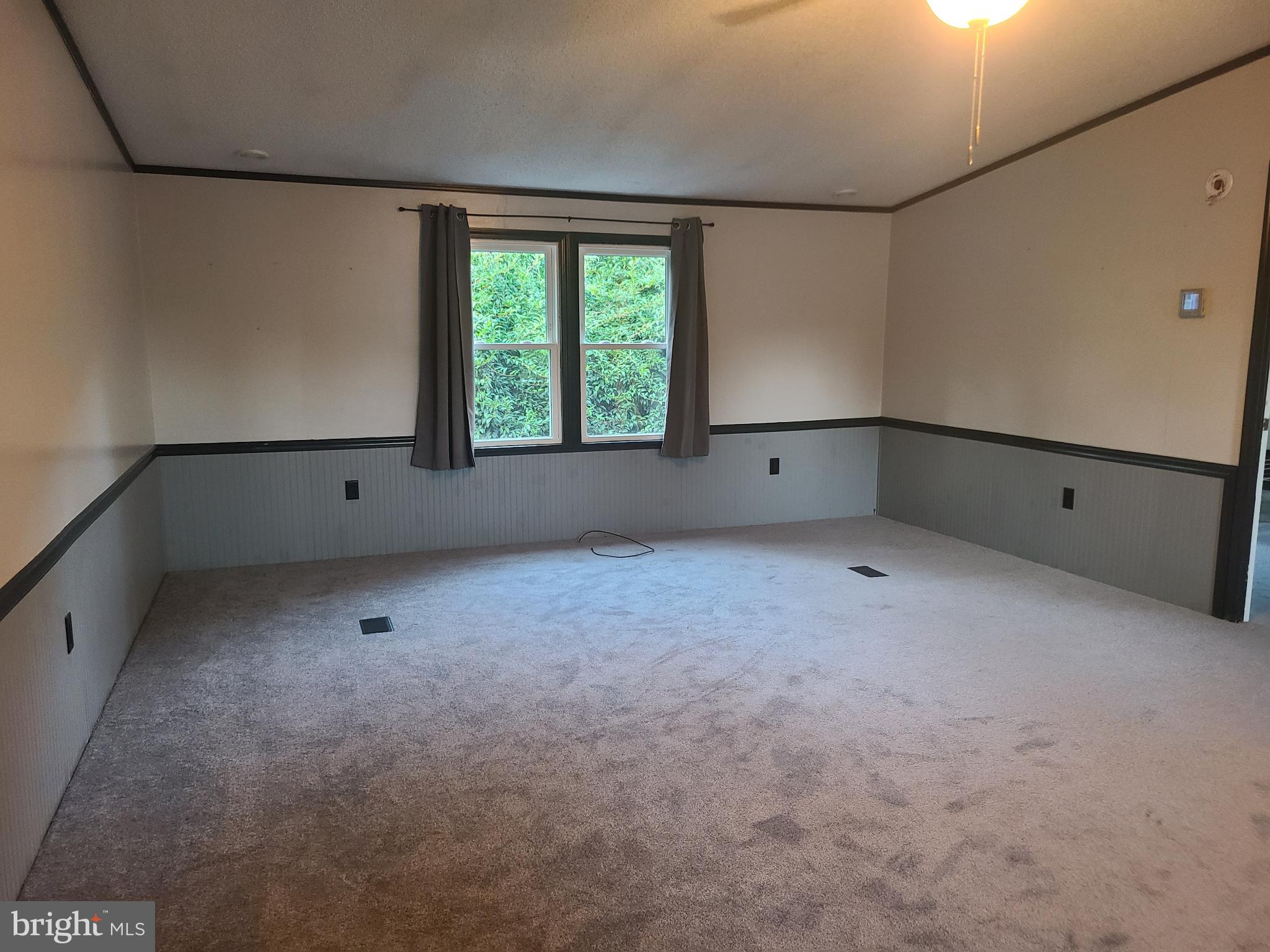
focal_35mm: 26
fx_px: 954
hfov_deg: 67.3
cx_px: 635
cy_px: 476
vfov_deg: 53.1
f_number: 1.8
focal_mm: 5.4
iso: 640
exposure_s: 1/40
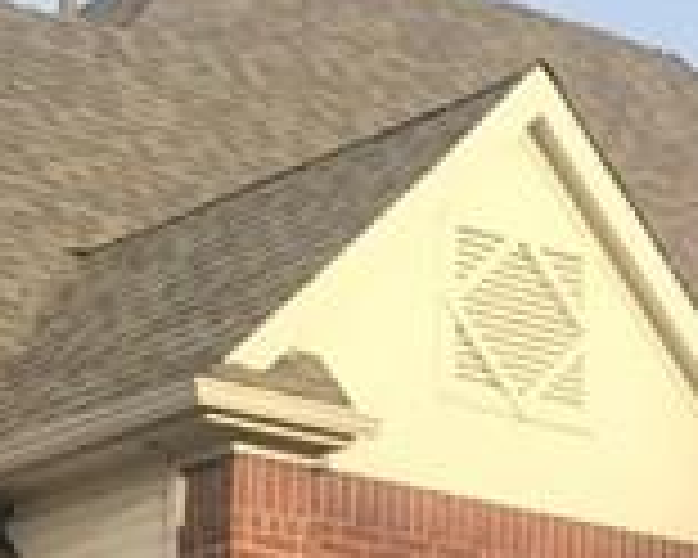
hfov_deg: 10.5
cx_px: 770
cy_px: 958
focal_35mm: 181
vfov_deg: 8.3
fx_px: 3739
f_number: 1.8
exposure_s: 1/798
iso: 20
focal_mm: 3.99
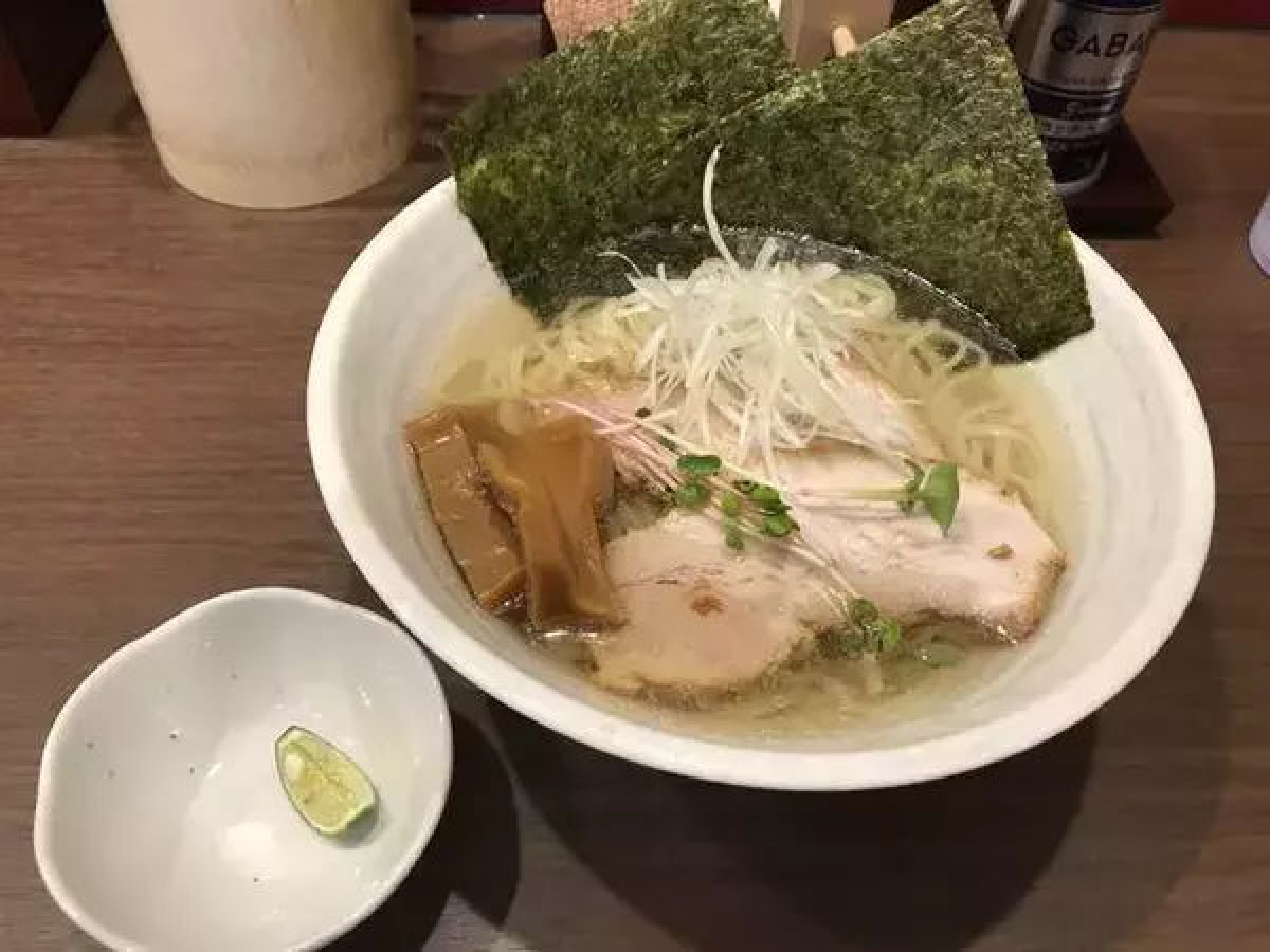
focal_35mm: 28
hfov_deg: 63.4
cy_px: 476
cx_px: 635
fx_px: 1027
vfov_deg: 49.7
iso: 40
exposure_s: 1/24
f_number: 1.8
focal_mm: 3.99
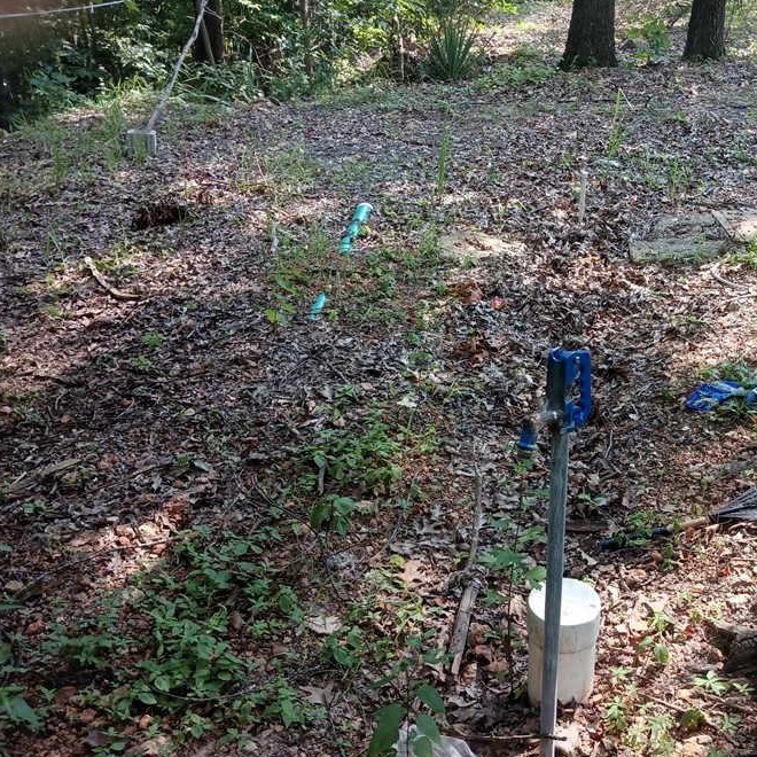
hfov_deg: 43.9
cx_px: 536
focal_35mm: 37
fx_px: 915
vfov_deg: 44.9
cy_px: 396
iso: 32
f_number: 1.8
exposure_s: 1/50
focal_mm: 4
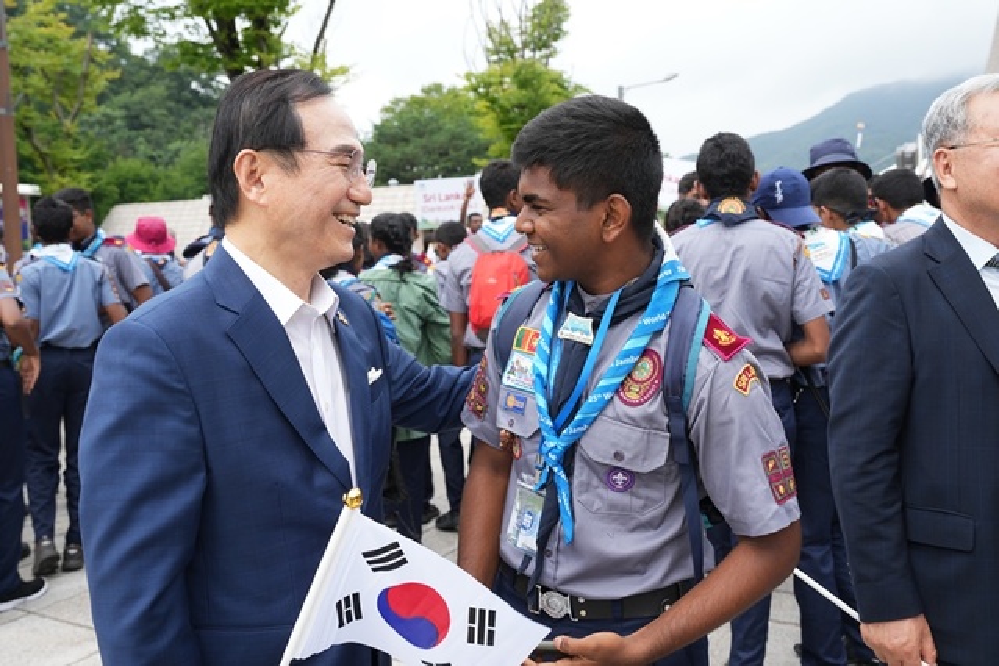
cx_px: 500
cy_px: 333
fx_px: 943
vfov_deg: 38.9
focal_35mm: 34
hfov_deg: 55.8
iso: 250
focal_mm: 34
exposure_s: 1/250
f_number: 6.3
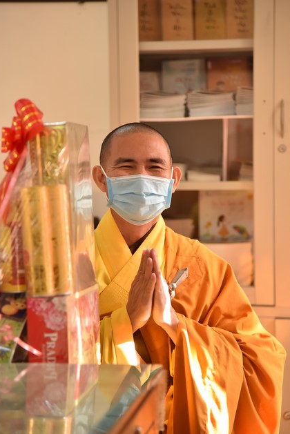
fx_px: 1497
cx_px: 146
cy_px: 213
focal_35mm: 124
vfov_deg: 16.5
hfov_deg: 11.1
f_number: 4
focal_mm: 120
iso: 1250
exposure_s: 1/125
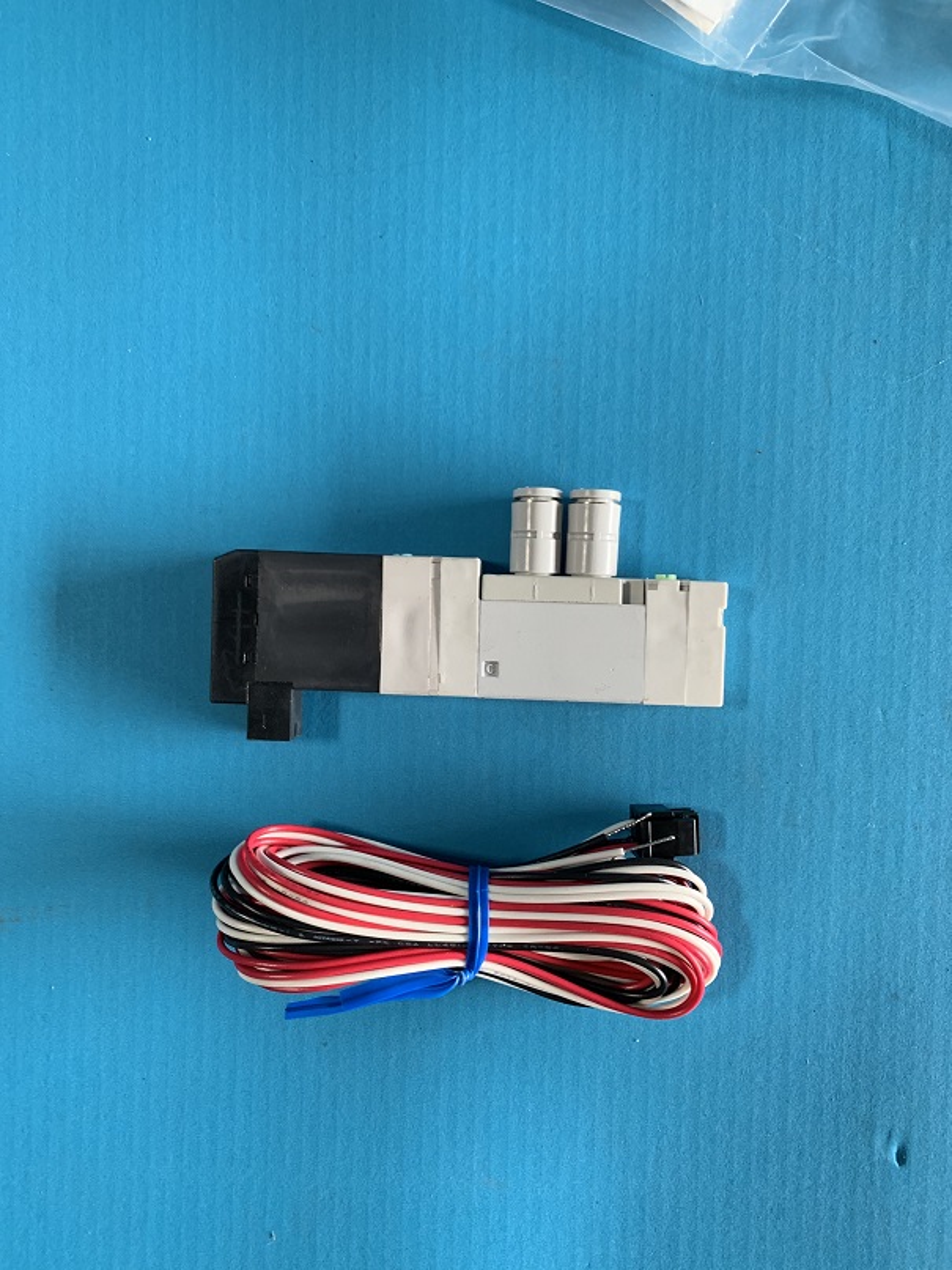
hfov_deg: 53.1
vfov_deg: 67.3
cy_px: 635
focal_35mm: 26
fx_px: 954
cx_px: 476
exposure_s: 1/60
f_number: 1.8
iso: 160
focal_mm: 4.25
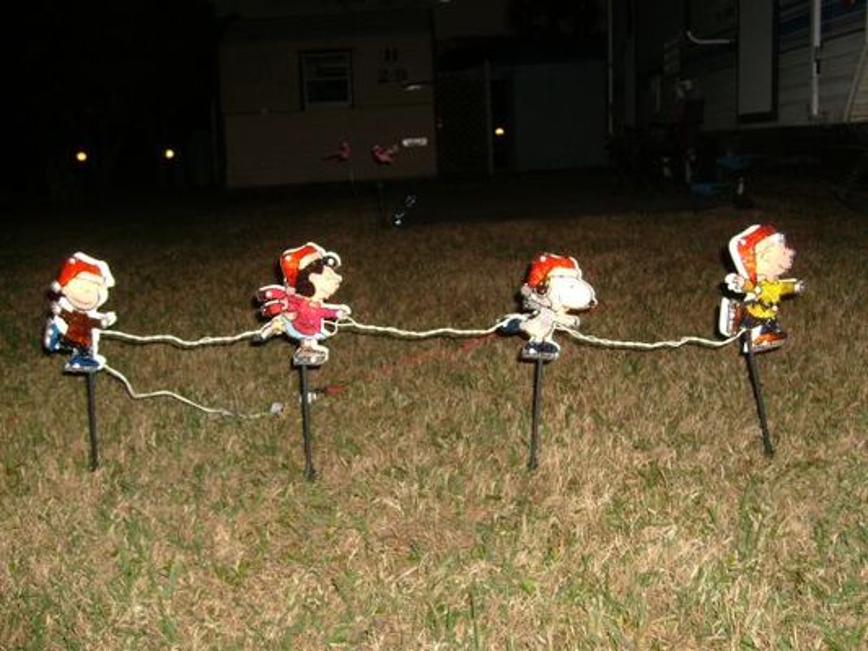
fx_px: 878
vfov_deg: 40.7
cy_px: 326
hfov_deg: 52.6
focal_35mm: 35
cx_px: 434
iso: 100
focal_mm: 5.8
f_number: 2.8
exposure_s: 1/45
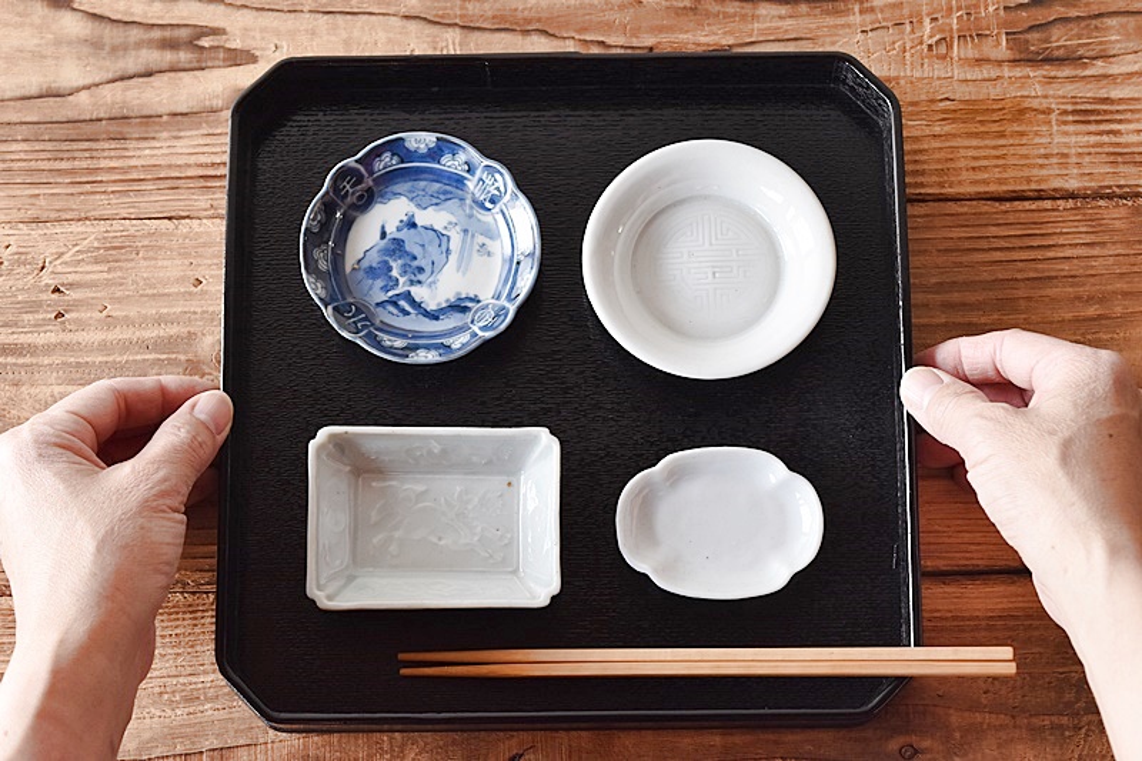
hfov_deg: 26.0
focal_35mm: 78
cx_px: 571
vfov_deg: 17.5
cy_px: 380
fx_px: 2474
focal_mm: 52
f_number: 6.3
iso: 800
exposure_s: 1/10
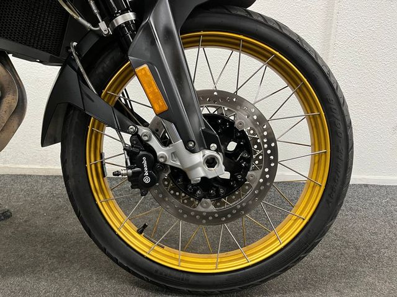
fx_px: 298
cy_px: 148
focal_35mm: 26
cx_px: 198
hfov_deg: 67.3
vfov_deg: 53.1
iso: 200
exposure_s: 1/50
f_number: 1.6
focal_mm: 5.1
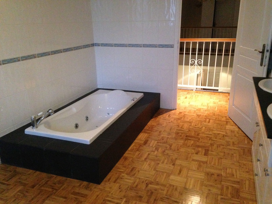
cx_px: 136
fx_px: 259
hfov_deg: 55.4
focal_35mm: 33
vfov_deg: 42.9
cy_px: 102
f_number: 2.4
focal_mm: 4.12
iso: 800
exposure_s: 1/15
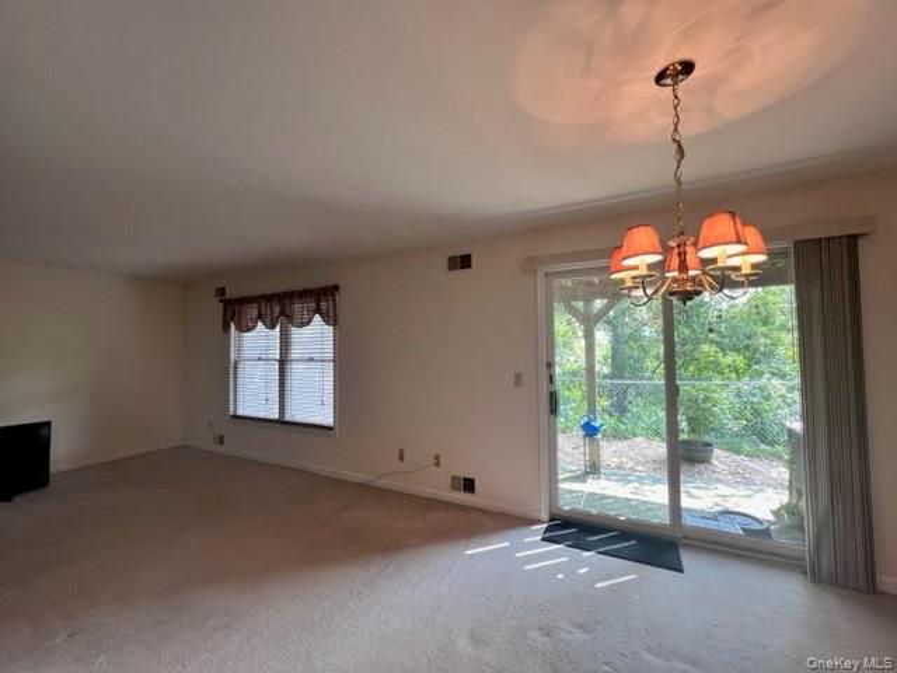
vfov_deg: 89.9
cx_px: 448
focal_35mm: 13
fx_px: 337
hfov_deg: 106.2
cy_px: 336
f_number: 1.8
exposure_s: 1/120
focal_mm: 1.57
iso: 200
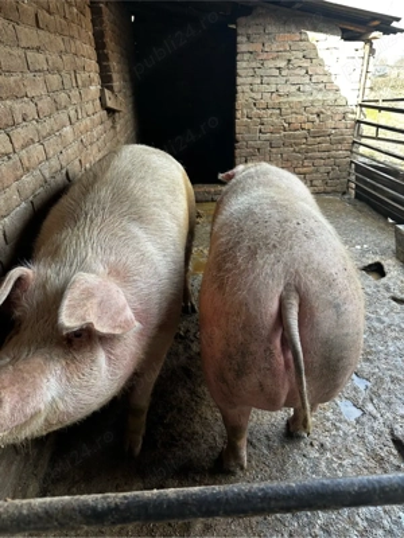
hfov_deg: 56.8
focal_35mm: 24
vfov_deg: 71.6
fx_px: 373
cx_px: 202
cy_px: 269
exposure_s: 1/143
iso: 64
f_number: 1.78
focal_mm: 6.86
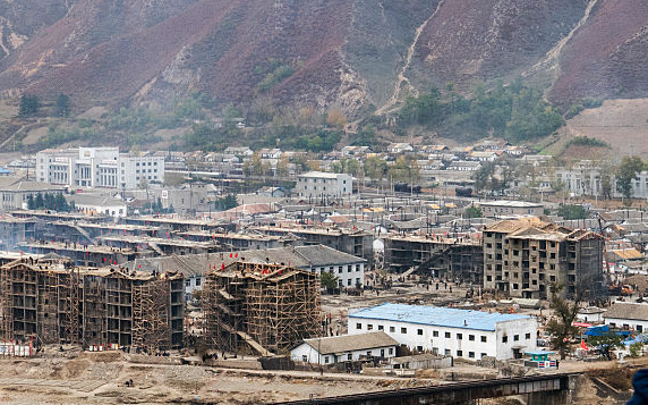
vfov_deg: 9.6
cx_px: 483
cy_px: 196
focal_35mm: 137
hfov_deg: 15.2
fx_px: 2418
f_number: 8
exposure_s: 1/125
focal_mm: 34
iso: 250
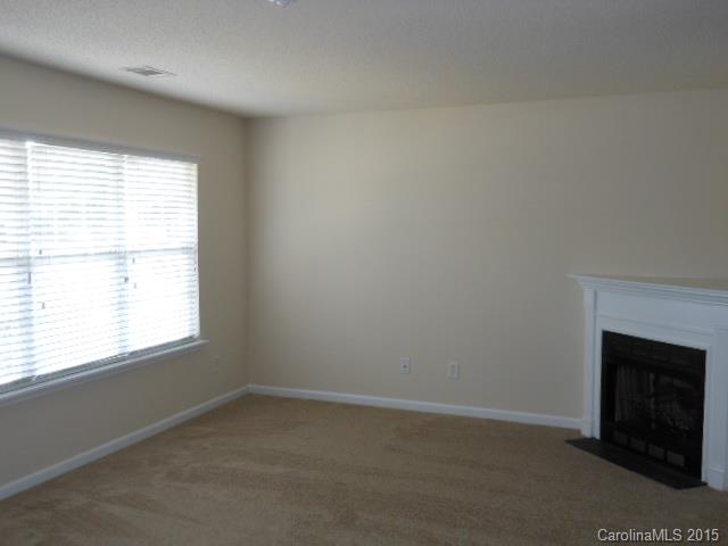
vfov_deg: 42.9
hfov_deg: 55.4
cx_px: 364
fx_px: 694
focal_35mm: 33
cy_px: 273
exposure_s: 1/30
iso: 250
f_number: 4
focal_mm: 5.9
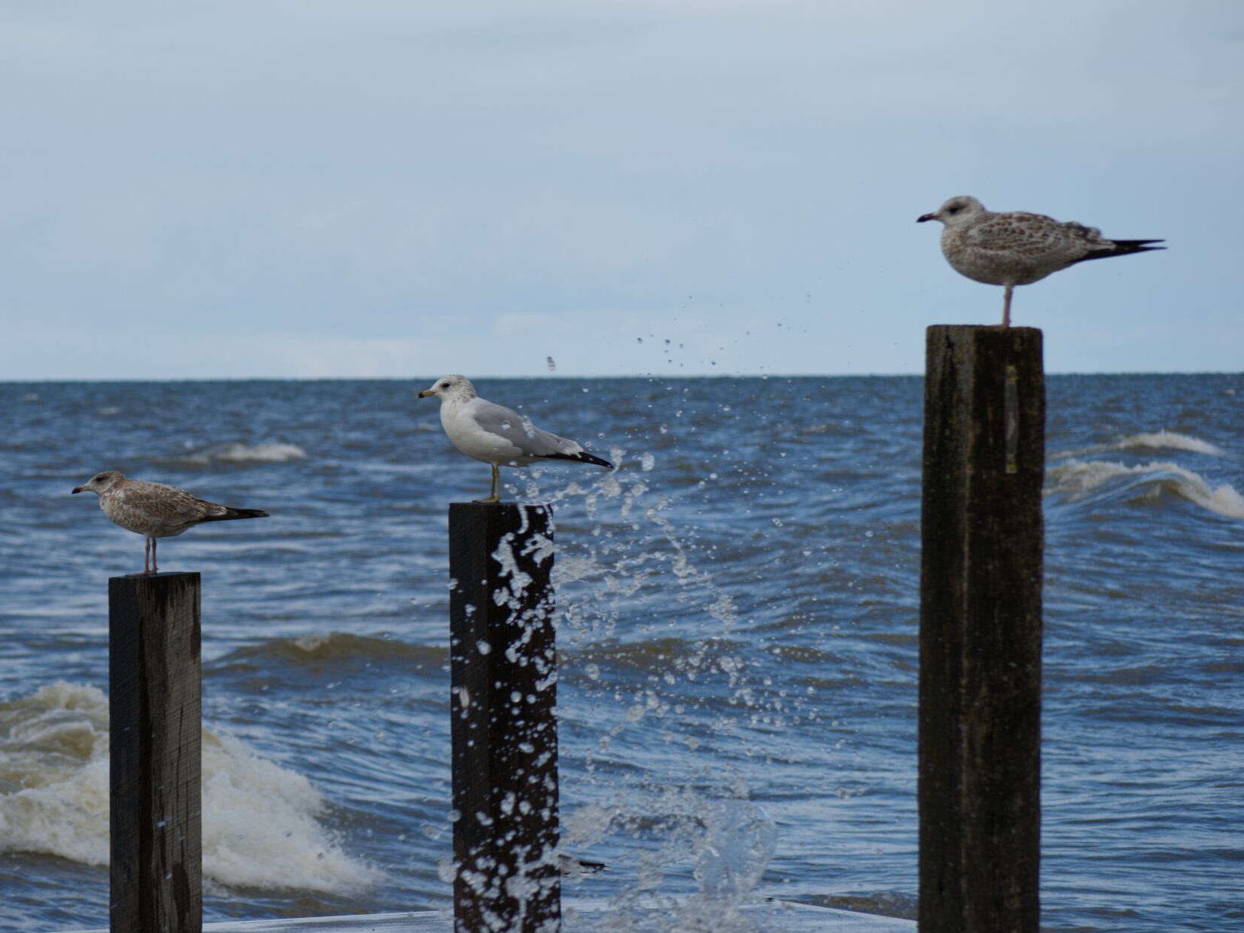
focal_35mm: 153
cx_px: 499
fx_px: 5499
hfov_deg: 12.9
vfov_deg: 9.7
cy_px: 440
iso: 100
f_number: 8
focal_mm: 86
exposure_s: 1/250
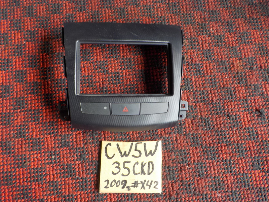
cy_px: 101
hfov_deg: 60.0
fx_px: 233
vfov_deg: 46.8
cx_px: 134
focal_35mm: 30
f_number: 3.3
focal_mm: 4.1
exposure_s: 1/50
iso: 125
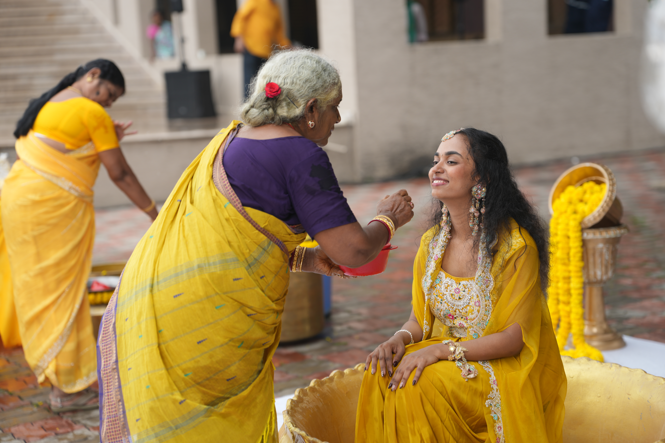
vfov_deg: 19.2
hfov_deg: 28.5
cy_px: 221
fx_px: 1311
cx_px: 335
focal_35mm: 71
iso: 125
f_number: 2.2
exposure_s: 1/200
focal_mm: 70
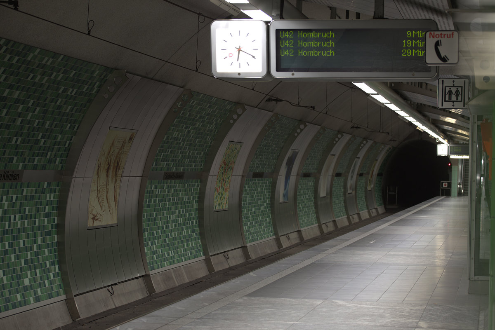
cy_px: 165
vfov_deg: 15.2
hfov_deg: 22.6
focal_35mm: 90
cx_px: 248
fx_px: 1238
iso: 200
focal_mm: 91
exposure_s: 1/5
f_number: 4.5
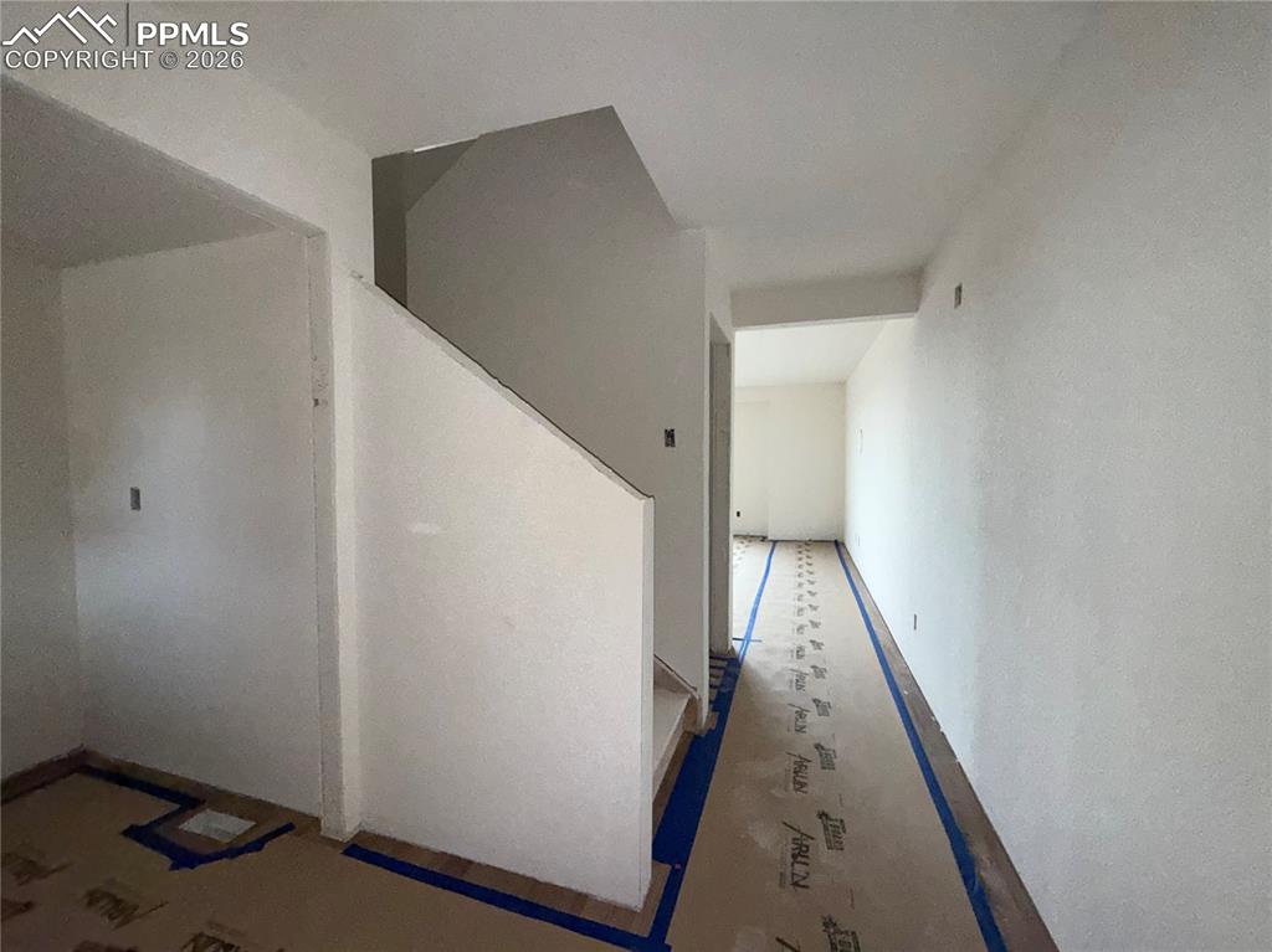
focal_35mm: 14
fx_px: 514
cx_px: 636
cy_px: 476
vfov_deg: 85.6
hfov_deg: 102.1
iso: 500
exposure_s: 1/60
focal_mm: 2.22
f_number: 2.2
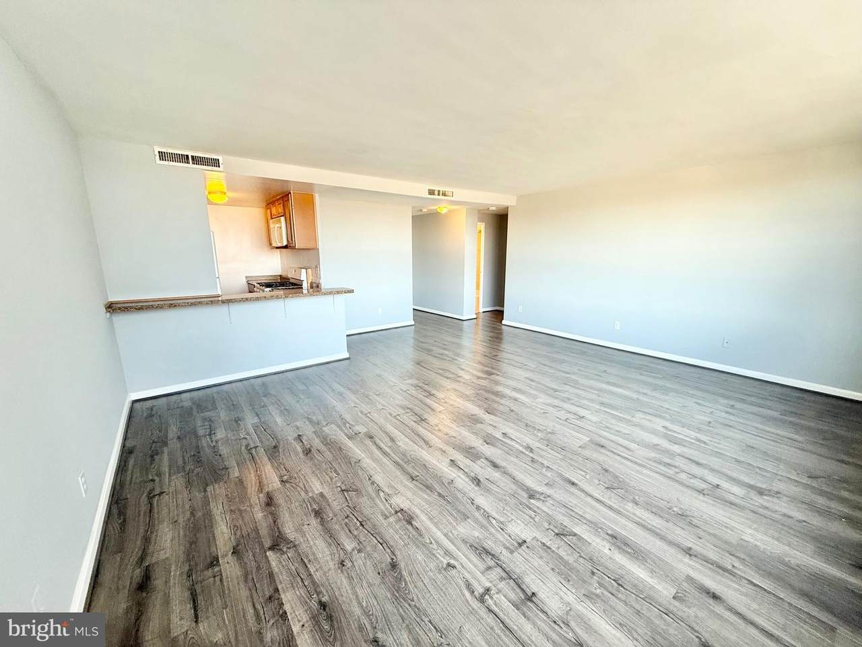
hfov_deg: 102.1
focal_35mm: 14
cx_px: 431
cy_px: 324
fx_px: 349
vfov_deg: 85.7
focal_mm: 2.22
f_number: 2.2
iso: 200
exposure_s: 1/120
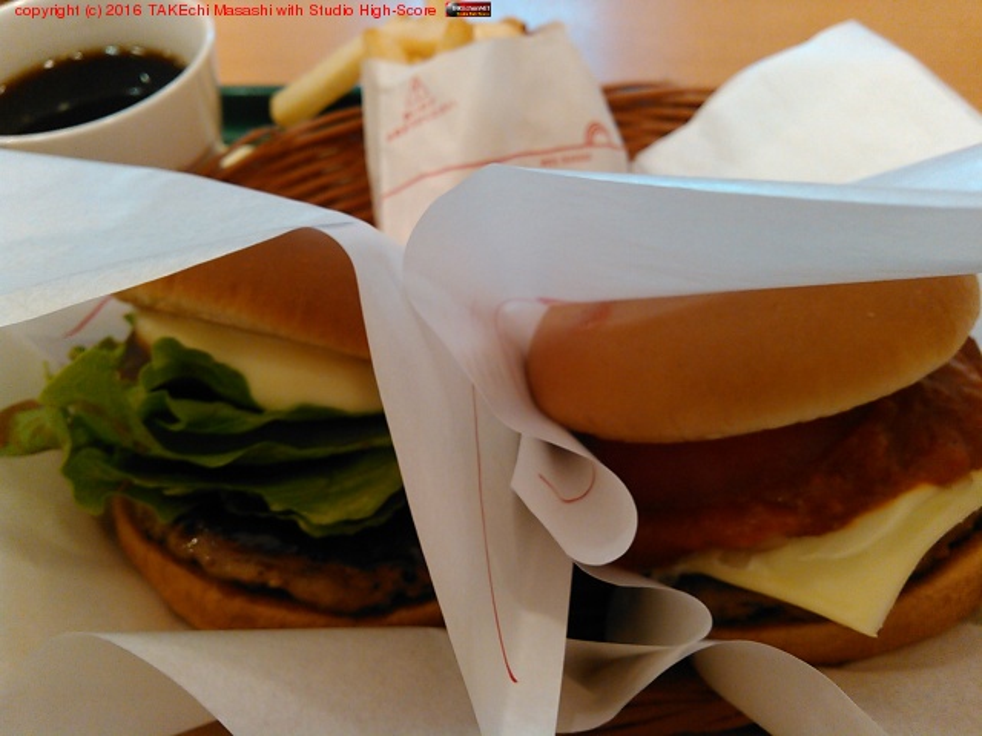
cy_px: 368
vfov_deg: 46.8
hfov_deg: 60.0
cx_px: 491
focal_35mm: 30
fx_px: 851
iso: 320
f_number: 2.4
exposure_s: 1/16.7
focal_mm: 4
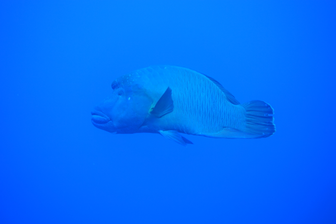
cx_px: 168
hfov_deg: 31.4
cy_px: 112
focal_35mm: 64
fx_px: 597
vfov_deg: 21.2
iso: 125
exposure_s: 1/80
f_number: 3.5
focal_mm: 23.34
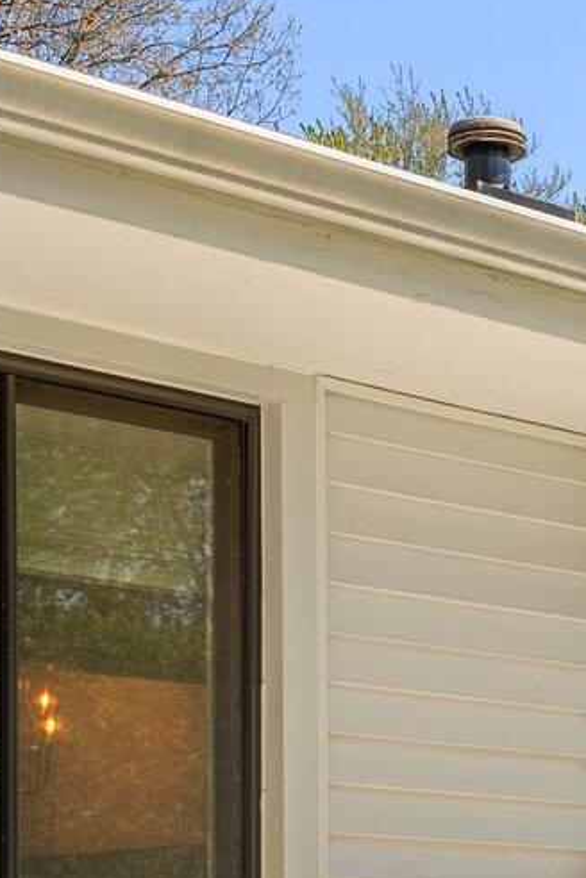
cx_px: 774
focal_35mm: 100
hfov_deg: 13.2
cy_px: 1003
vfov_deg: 19.4
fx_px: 2441
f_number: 9
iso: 250
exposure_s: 1/100
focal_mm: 21.5
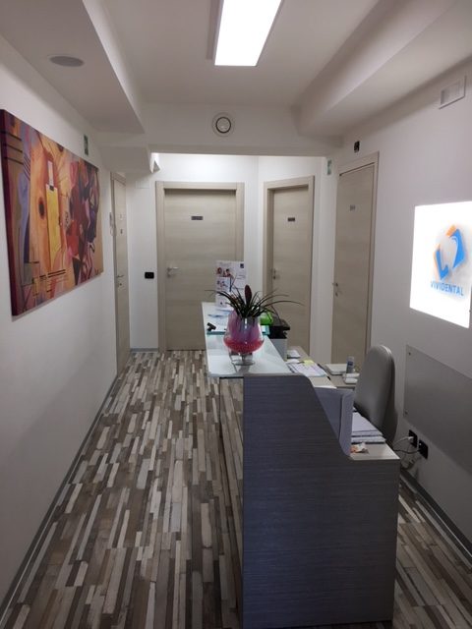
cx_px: 236
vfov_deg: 61.7
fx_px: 527
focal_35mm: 29
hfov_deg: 48.2
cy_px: 314
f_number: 2.2
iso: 25
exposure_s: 1/33
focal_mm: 4.15
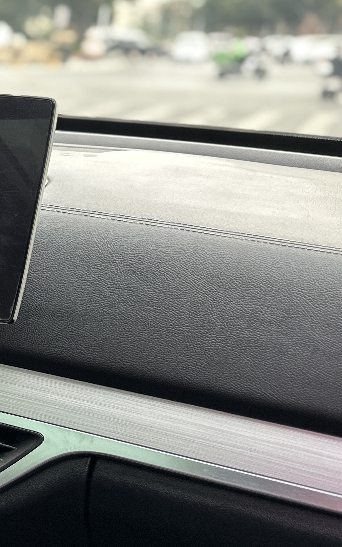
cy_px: 343
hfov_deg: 18.1
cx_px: -248
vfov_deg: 34.4
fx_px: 880
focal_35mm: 59
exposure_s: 1/100
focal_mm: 6.86
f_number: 1.78
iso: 250
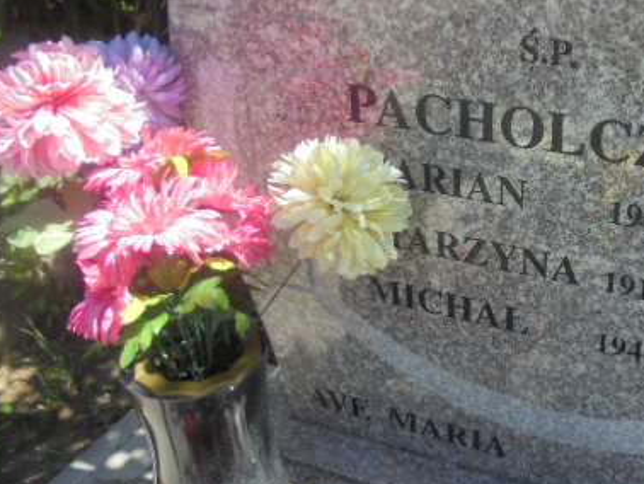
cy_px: 205
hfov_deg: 40.8
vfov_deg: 32.8
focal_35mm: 44
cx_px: 533
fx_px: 819
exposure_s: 1/320
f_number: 3.5
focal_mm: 4.6
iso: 100
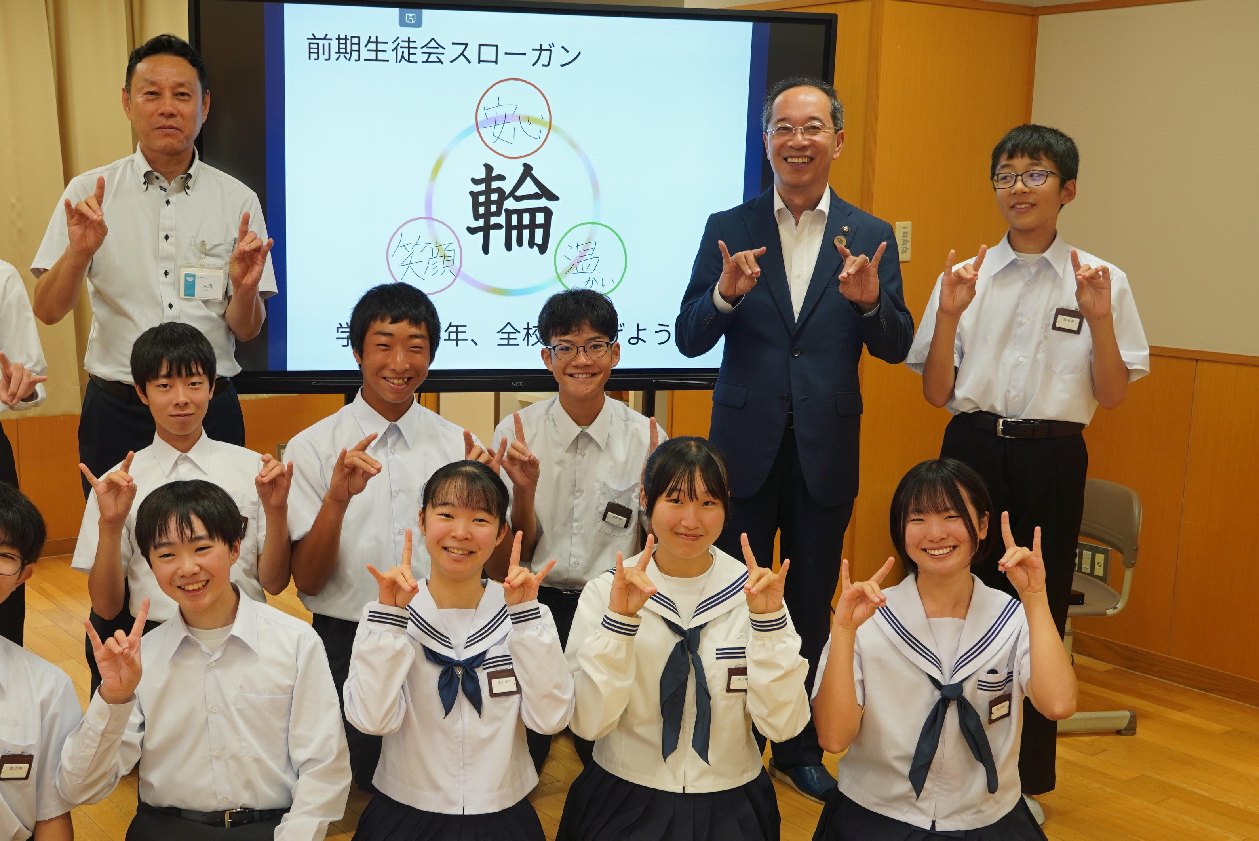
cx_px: 526
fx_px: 1540
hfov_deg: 44.3
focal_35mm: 44
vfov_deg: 30.5
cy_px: 477
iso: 160
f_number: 4
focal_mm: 22
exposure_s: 1/40
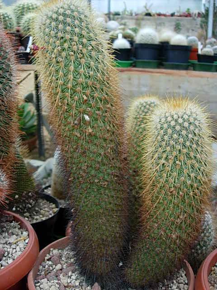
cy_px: 145
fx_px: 318
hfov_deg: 37.7
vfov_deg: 49.0
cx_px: 108
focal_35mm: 38
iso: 64
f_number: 2.8
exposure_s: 1/50.7
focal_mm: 7.8
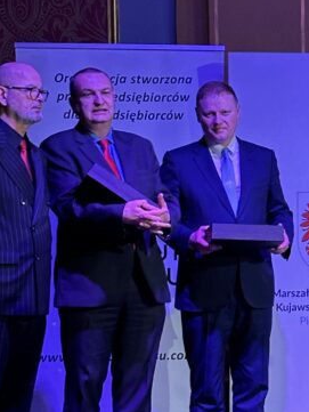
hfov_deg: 10.6
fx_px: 1618
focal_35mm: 136
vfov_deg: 14.5
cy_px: 261
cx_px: 436
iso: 320
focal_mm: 6.86
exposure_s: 1/40
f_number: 1.78
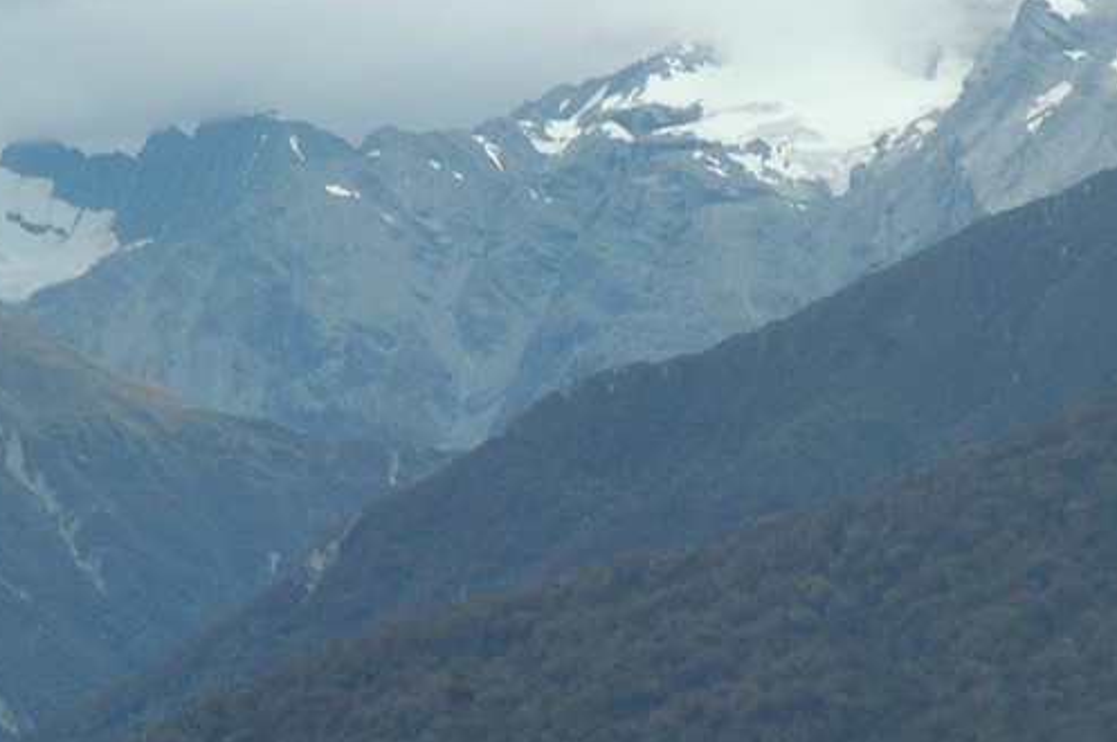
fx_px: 9854
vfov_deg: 4.3
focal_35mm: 318
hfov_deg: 6.5
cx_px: 542
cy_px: 360
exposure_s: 1/320
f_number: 10
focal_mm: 70
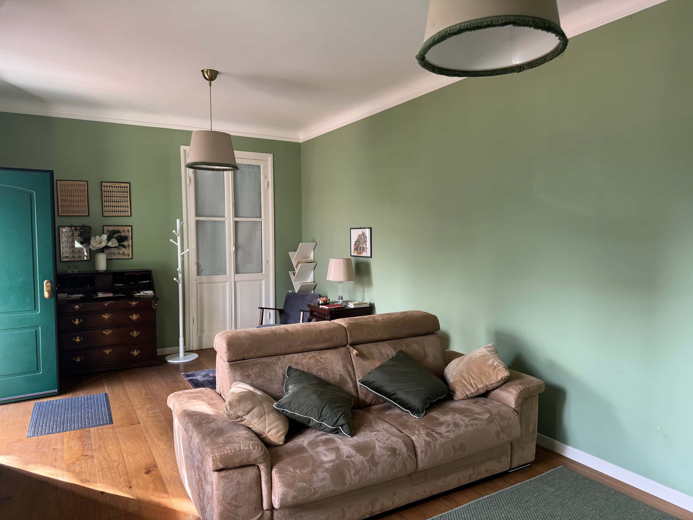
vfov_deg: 56.8
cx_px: 346
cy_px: 260
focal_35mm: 24
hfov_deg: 71.6
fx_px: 480
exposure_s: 1/113
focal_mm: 6.76
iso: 200
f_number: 1.78
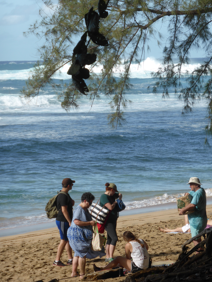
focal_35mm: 170
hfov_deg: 8.7
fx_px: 1388
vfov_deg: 11.6
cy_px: 141
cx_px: 106
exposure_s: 1/400
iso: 100
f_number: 5.4
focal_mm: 27.6
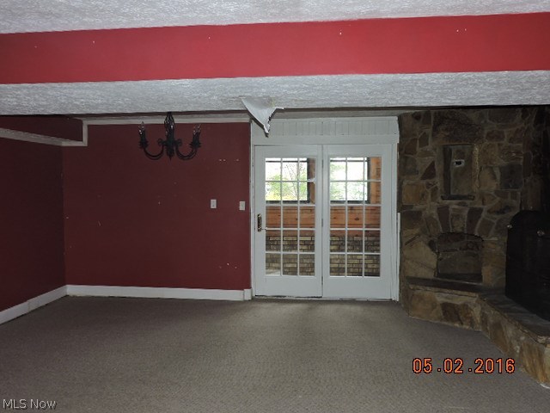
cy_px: 206
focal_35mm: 30
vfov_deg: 46.8
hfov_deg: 60.0
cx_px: 275
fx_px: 477
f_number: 3.1
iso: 200
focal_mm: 5.4
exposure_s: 1/30
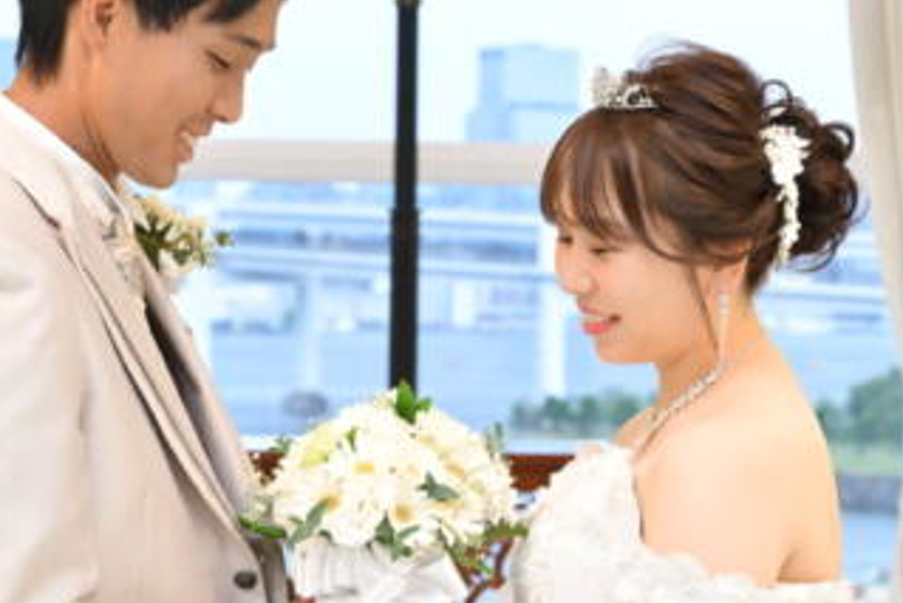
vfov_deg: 10.2
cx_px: 393
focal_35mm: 134
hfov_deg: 15.3
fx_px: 3363
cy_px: 345
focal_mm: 57
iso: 2000
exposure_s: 1/160
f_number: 5.6
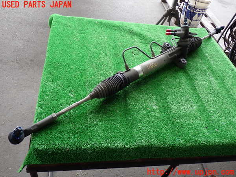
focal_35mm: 30
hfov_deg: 60.0
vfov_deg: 46.8
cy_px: 88
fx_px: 205
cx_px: 118
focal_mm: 5.4
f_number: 2.3
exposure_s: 1/60
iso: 125
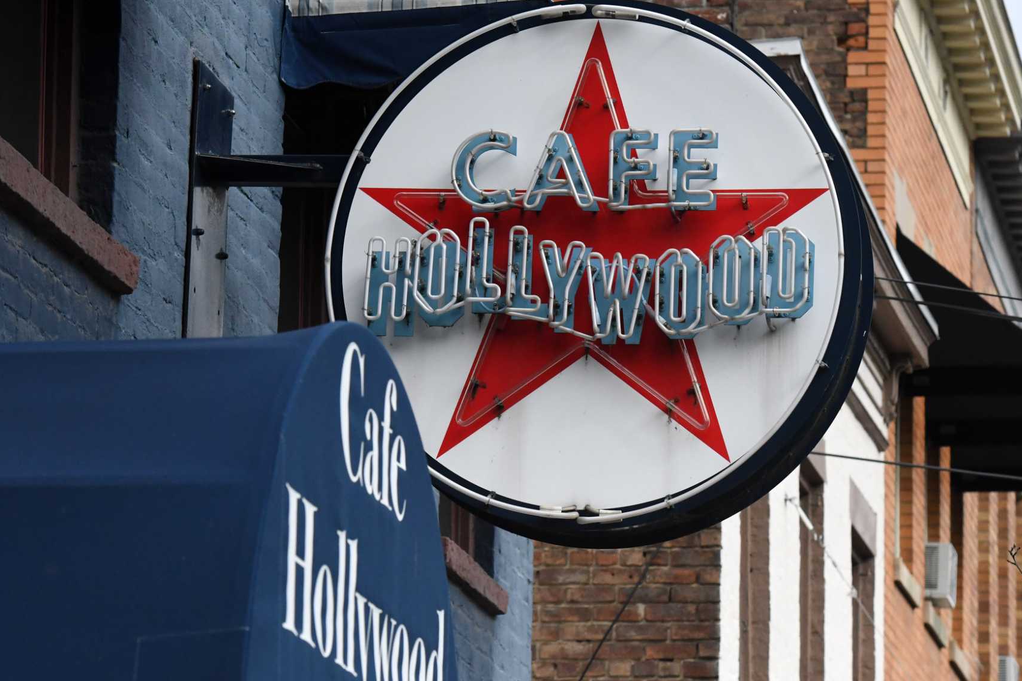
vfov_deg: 7.5
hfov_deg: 11.2
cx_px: 498
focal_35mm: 184
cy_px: 380
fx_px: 5223
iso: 2500
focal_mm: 102
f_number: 7.1
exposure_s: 1/6400
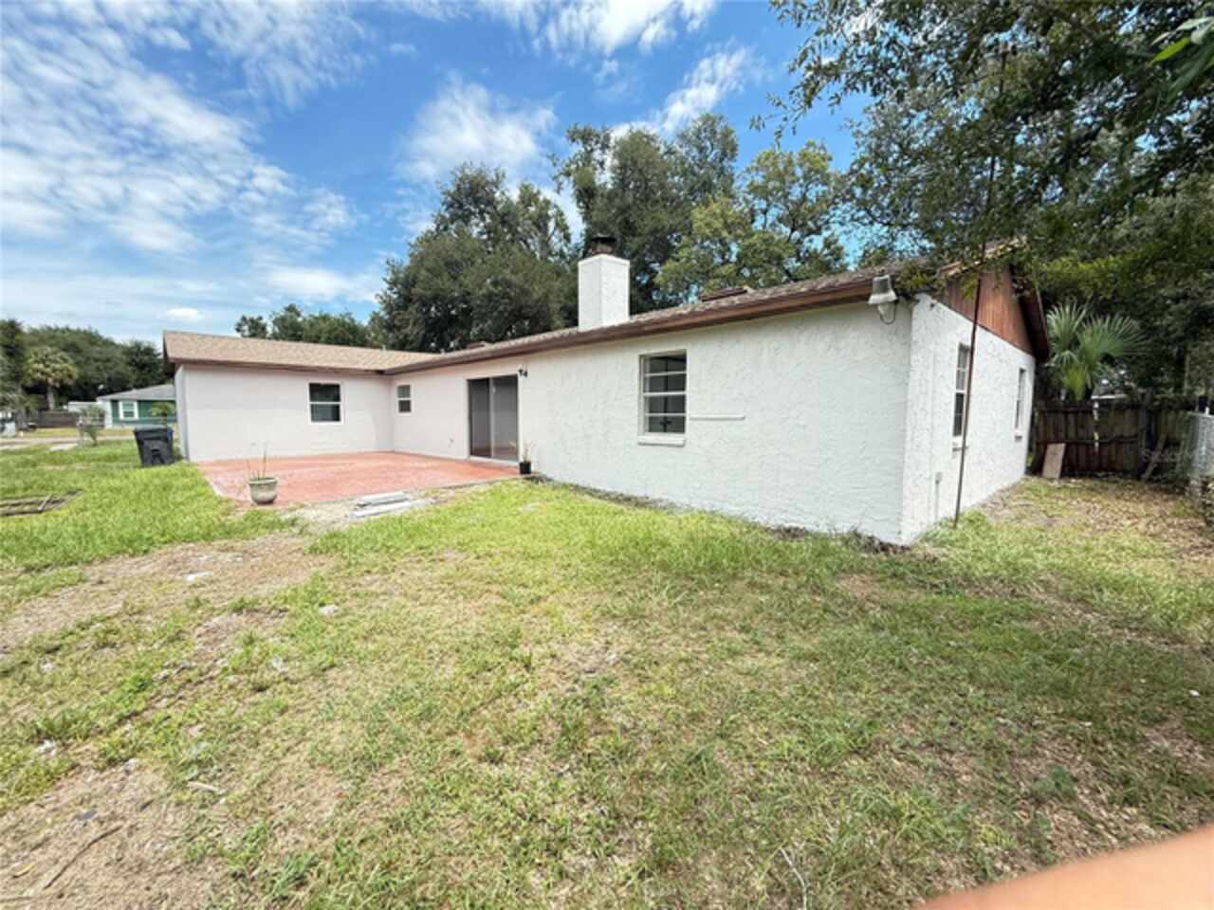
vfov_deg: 85.7
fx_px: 491
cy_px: 455
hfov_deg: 102.1
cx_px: 607
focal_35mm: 14
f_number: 2.2
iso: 64
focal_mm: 2.22
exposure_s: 1/799
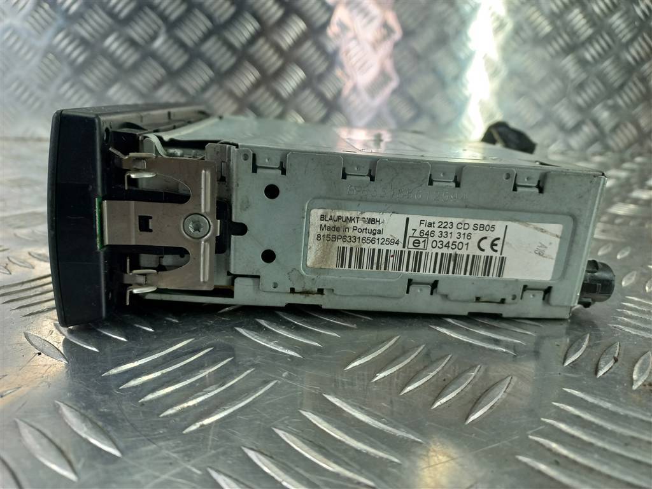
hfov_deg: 69.4
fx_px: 471
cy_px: 244
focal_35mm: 25
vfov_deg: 54.9
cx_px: 326
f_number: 1.8
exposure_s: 1/50
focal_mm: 4.6
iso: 32
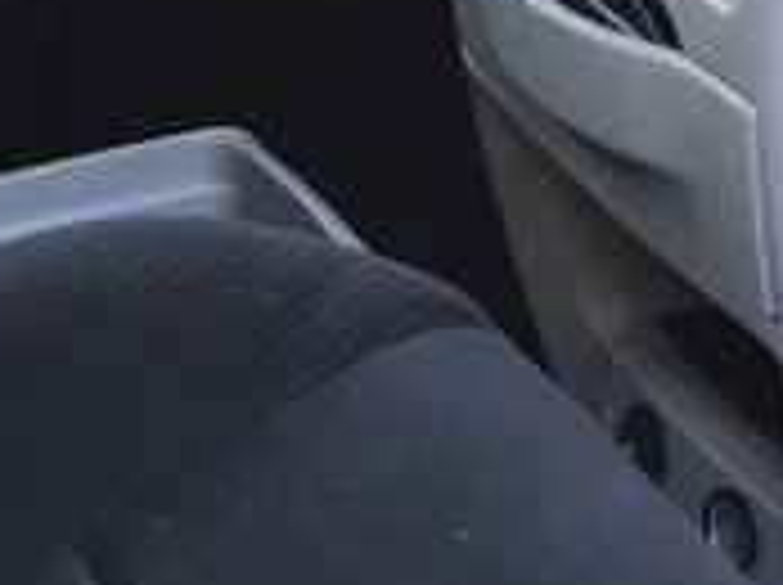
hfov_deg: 11.6
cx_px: 1080
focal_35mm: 165
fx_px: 3727
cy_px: -428
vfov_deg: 8.7
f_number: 1.8
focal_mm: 3.99
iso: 32
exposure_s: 1/90
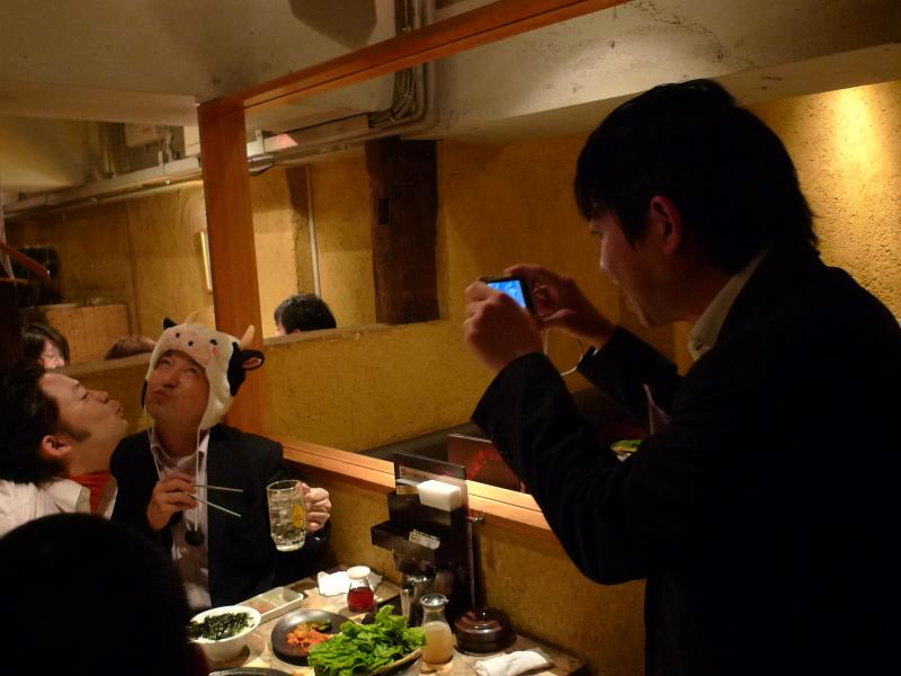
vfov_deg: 45.4
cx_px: 450
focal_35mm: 31
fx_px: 807
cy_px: 338
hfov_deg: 58.4
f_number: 2
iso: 400
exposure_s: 1/13
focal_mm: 5.1
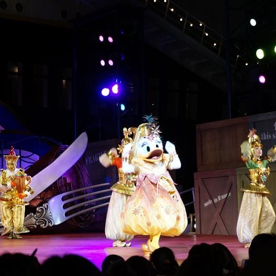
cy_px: 137
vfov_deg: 17.9
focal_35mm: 97
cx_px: 117
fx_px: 875
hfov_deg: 17.9
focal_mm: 50
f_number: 5.6
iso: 640
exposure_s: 1/50
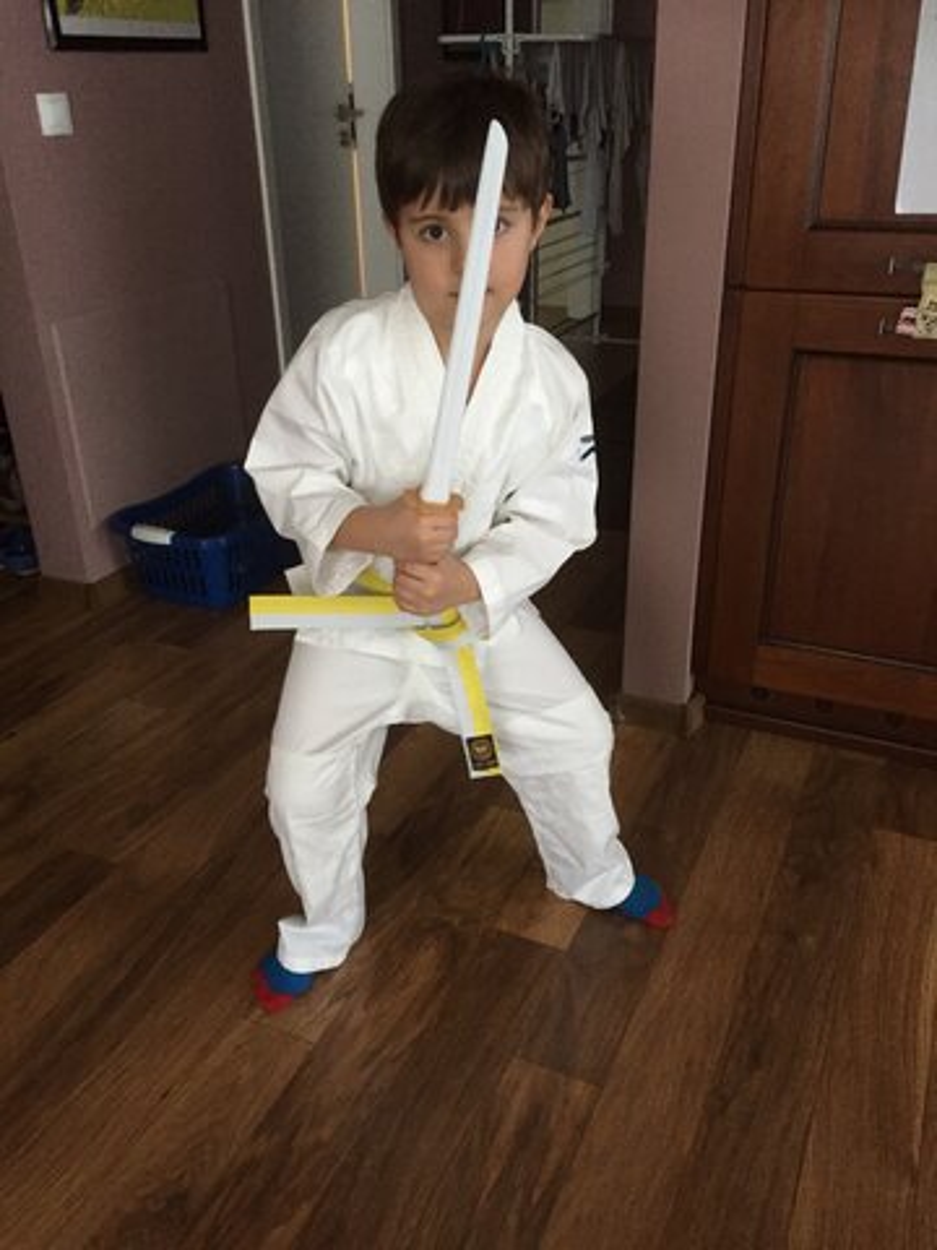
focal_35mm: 29
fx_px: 1047
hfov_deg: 48.2
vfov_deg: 61.7
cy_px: 625
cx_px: 468
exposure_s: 1/17
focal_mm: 4.15
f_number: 2.2
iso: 250
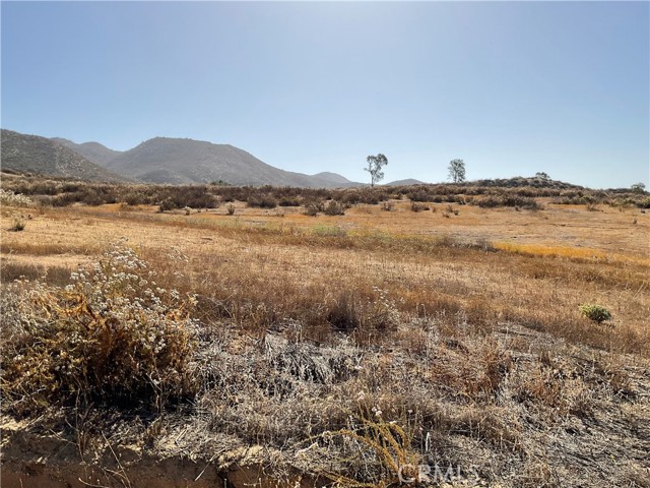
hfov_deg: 61.7
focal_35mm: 29
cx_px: 325
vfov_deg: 48.2
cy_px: 244
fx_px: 545
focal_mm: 3
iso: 20
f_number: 1.8
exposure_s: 1/3322
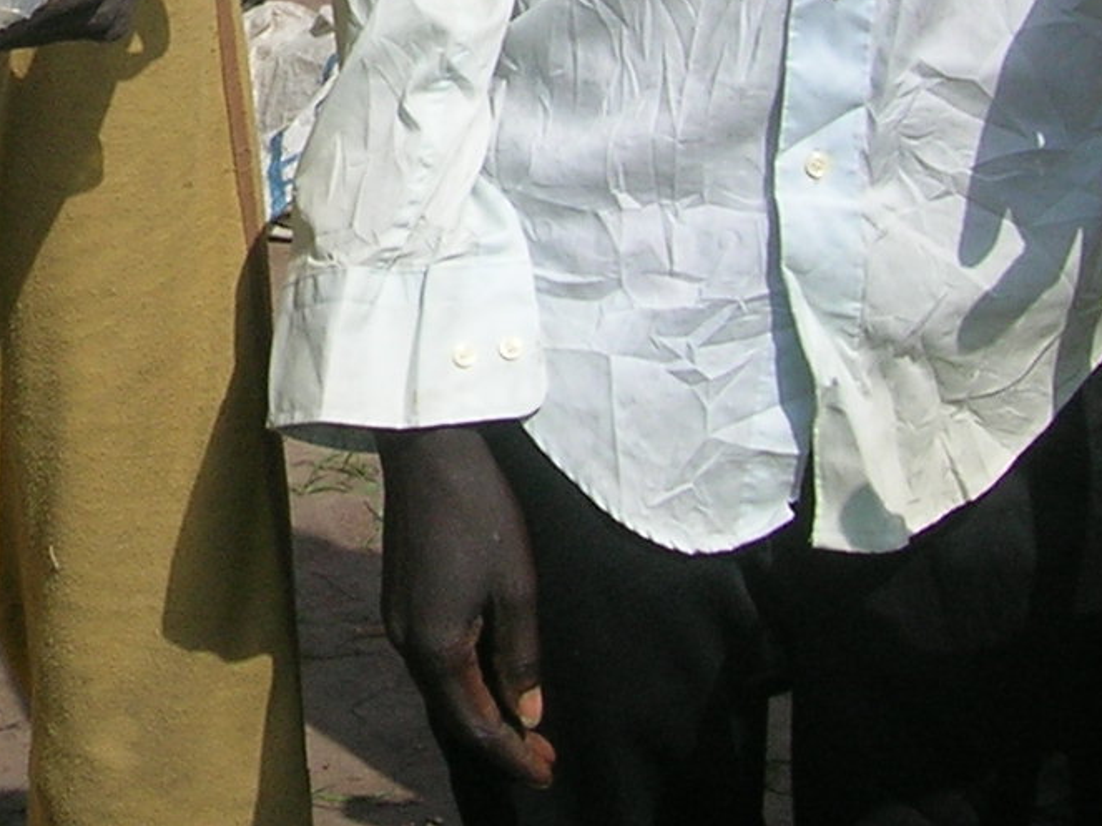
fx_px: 4233
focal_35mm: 133
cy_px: -309
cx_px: -111
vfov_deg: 10.8
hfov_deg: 14.5
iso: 50
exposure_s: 1/480
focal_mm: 5.7
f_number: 4.9
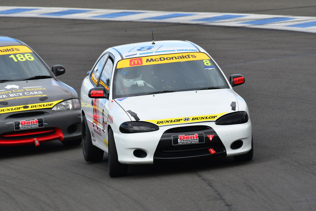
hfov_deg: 2.7
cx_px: 158
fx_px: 6585
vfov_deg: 1.8
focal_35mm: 750
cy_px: 106
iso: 400
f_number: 9
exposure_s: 1/500
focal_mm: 500
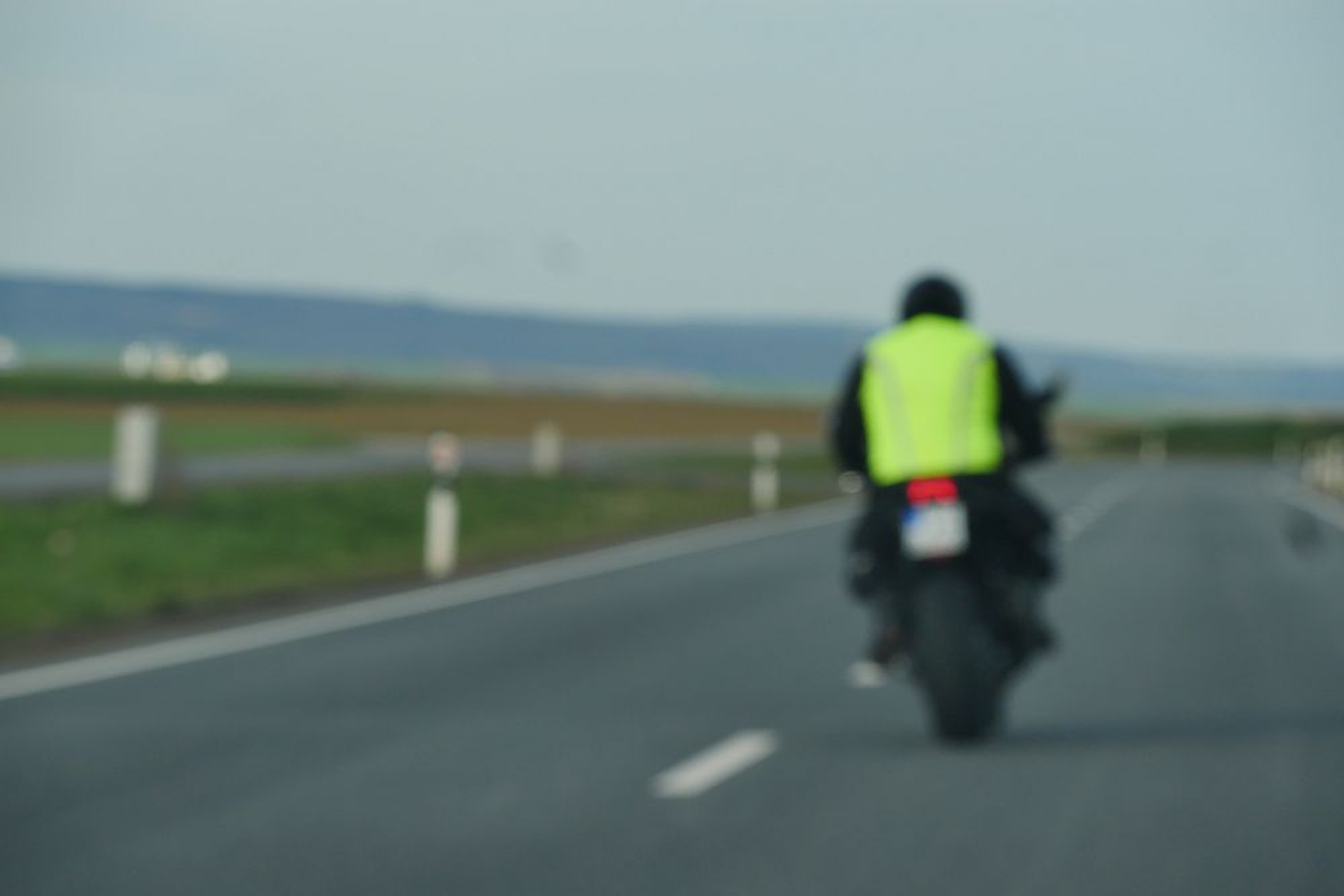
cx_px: 672
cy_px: 448
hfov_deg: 9.9
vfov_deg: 6.6
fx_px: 7729
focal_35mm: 207
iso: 200
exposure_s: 1/160
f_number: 10
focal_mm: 100
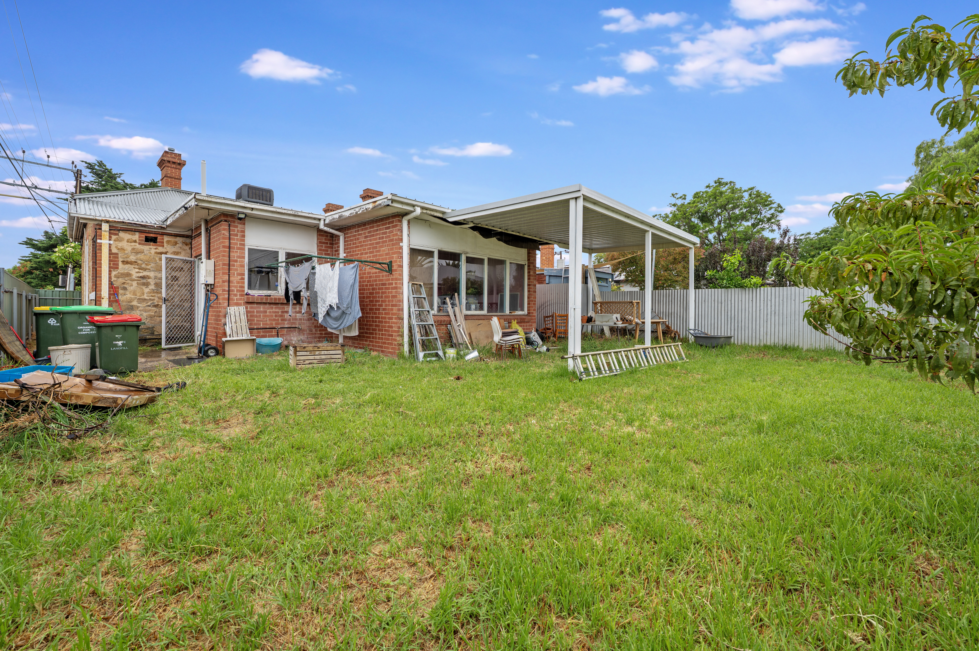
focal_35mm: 14
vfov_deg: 81.1
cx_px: 490
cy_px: 326
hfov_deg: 104.3
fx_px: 380
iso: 50
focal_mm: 14
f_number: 7.1
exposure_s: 1/40
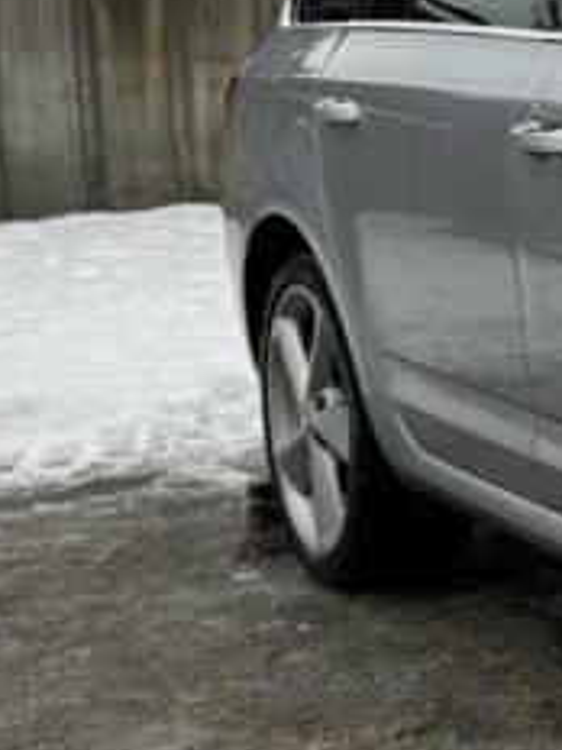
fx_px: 2295
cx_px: 1357
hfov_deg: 11.5
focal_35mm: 106
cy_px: 259
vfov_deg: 18.5
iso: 80
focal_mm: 6.76
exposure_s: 1/306
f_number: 1.78
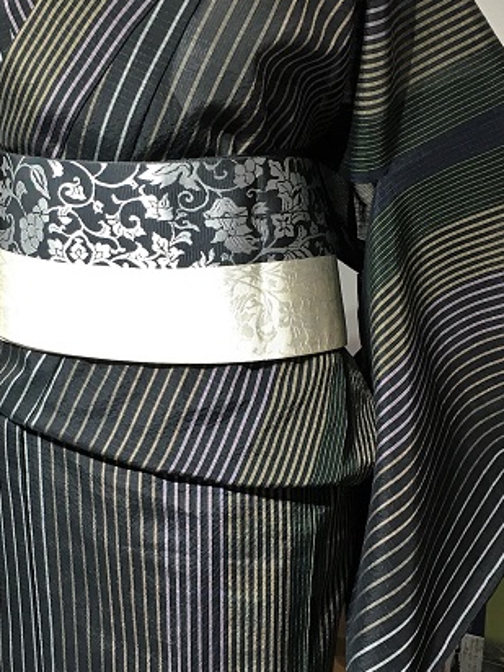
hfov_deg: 24.3
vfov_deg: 32.1
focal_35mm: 60
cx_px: 163
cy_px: 384
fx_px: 1165
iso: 64
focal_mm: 4.15
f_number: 2.2
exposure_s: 1/30
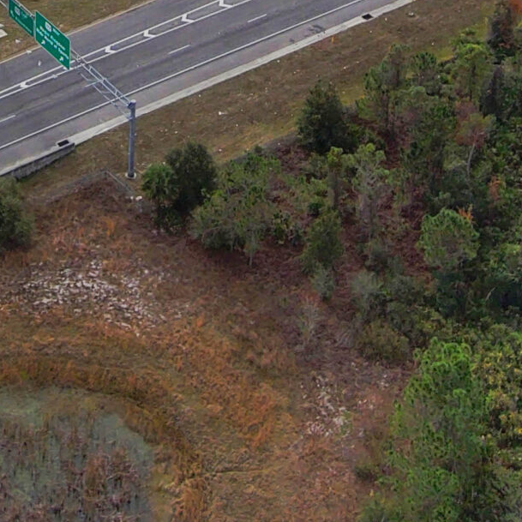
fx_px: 1331
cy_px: -264
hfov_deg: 21.6
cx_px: 27
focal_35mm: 78
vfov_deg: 19.3
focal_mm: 3.7
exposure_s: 1/2626
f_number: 2.8
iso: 101
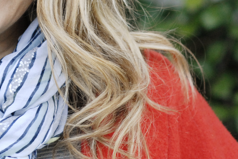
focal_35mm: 356
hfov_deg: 5.8
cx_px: -10
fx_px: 2359
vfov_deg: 3.9
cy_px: -57
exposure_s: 1/100
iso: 640
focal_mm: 85
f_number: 5.6
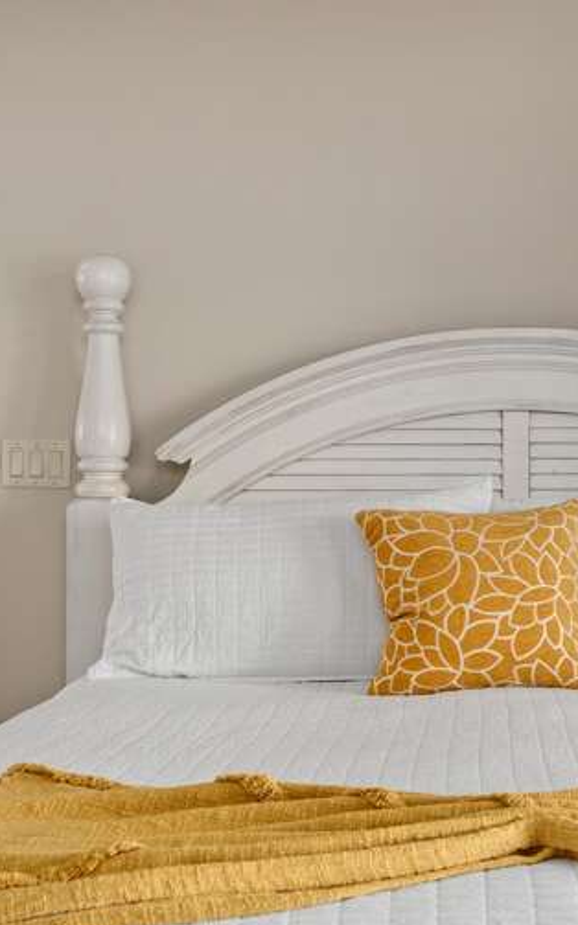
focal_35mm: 56
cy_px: 469
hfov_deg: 22.5
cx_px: 523
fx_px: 1413
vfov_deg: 36.3
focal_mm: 24
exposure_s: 1/8
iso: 400
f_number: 8
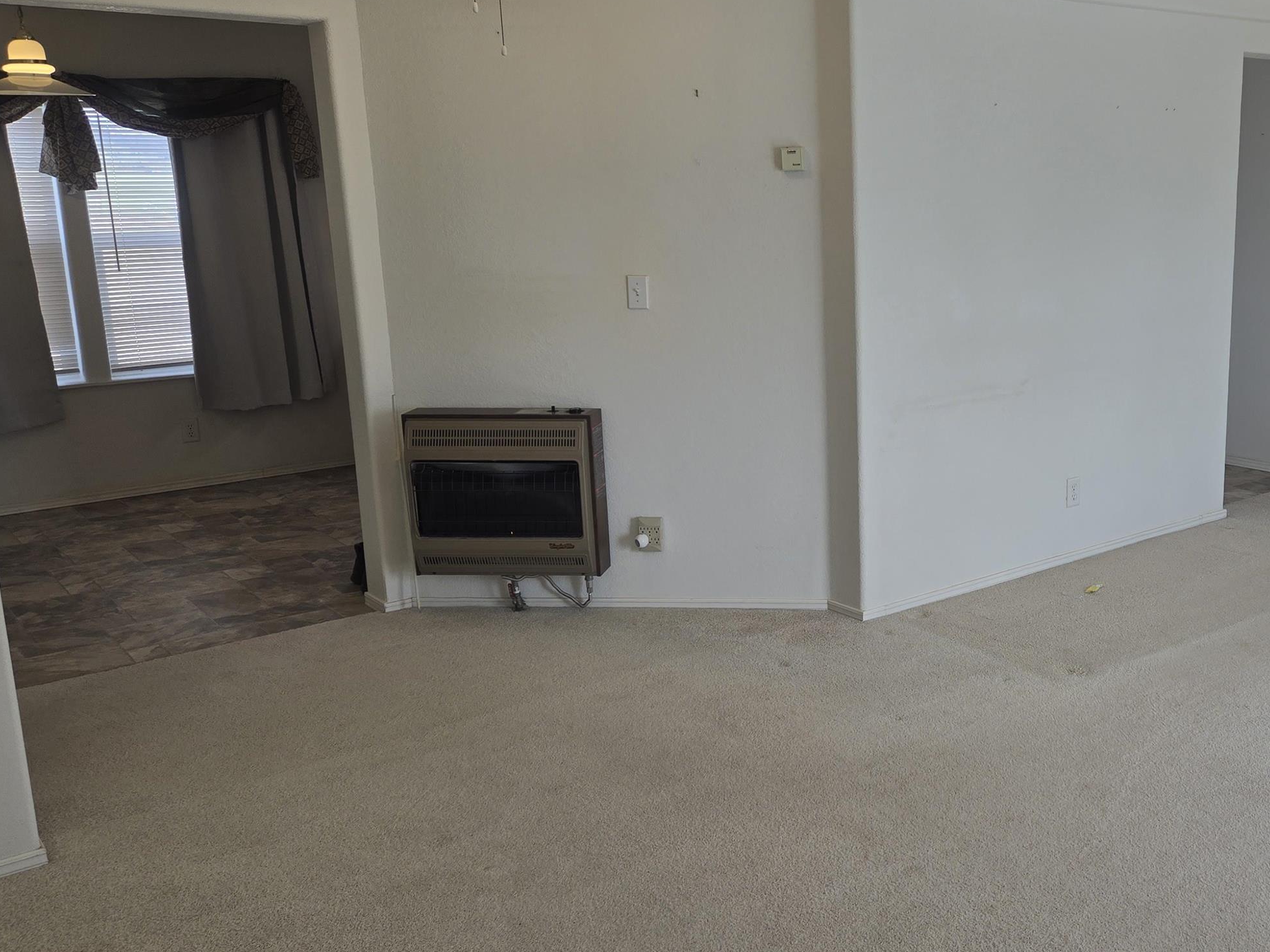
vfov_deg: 39.6
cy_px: 447
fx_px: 1321
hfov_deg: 49.6
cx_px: 929
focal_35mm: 36
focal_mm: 5.4
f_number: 1.8
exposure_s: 1/218
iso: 25
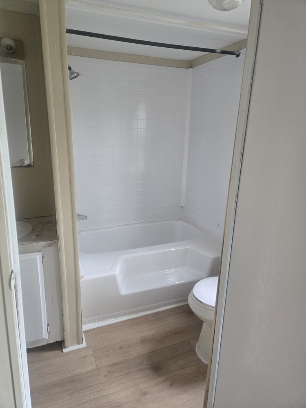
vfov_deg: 73.9
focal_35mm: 23
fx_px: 271
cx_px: 153
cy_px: 204
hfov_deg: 58.9
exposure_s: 1/120
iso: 640
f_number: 1.8
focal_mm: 5.4
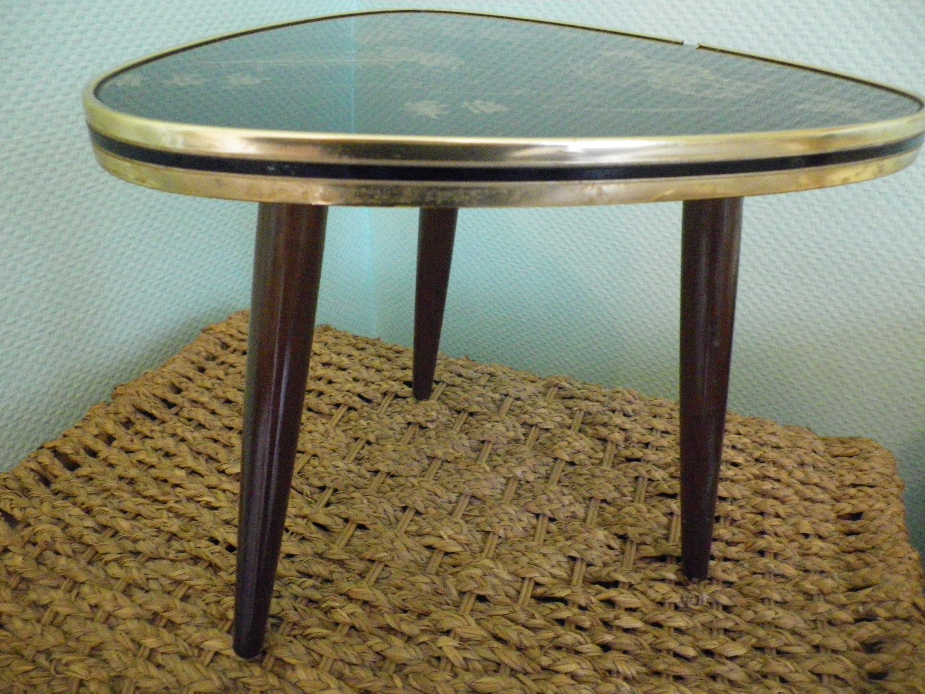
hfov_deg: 63.4
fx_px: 748
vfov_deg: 49.7
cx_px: 462
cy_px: 347
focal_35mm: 28
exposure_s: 1/25
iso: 800
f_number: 2.6
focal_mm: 4.9
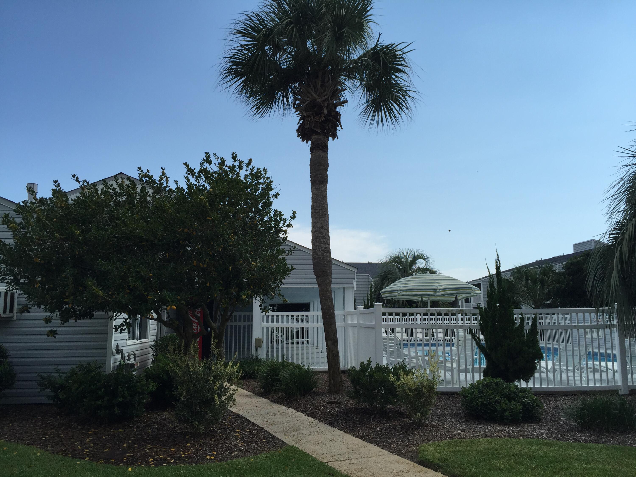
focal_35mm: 29
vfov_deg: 48.2
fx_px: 533
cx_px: 318
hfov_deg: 61.7
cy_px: 238
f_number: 2.2
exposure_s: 1/2475
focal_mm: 4.15
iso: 32
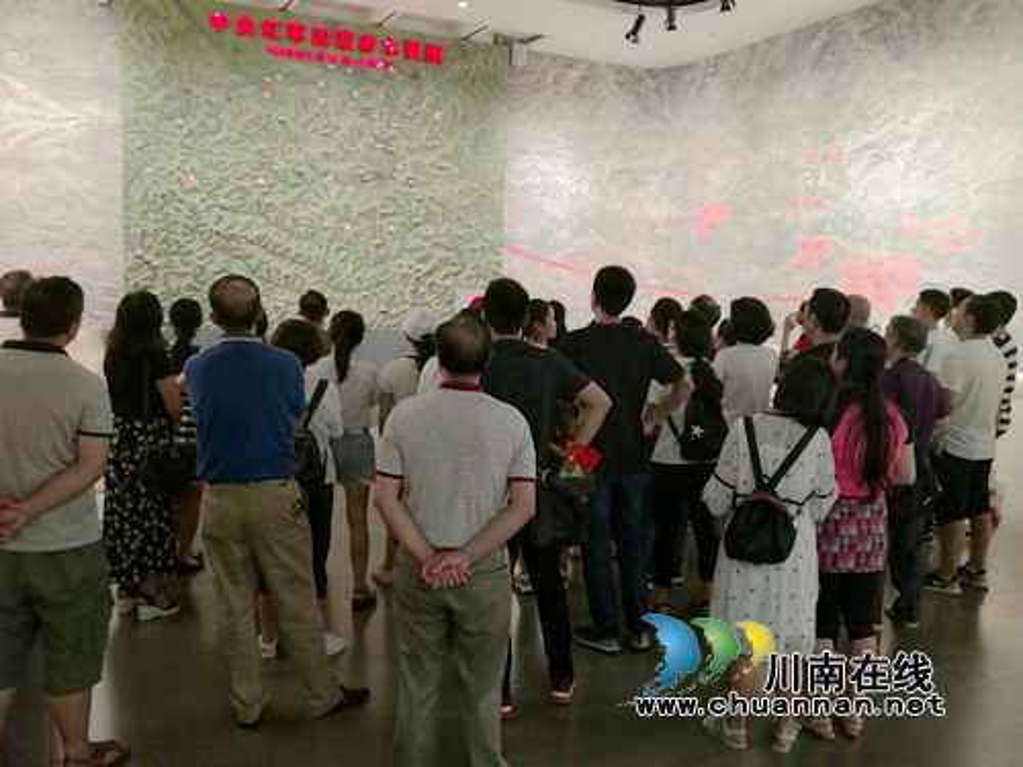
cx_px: 512
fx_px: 887
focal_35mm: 30
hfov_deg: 60.0
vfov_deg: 46.8
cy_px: 384
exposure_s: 1/33.3
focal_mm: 4.04
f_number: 2
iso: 160
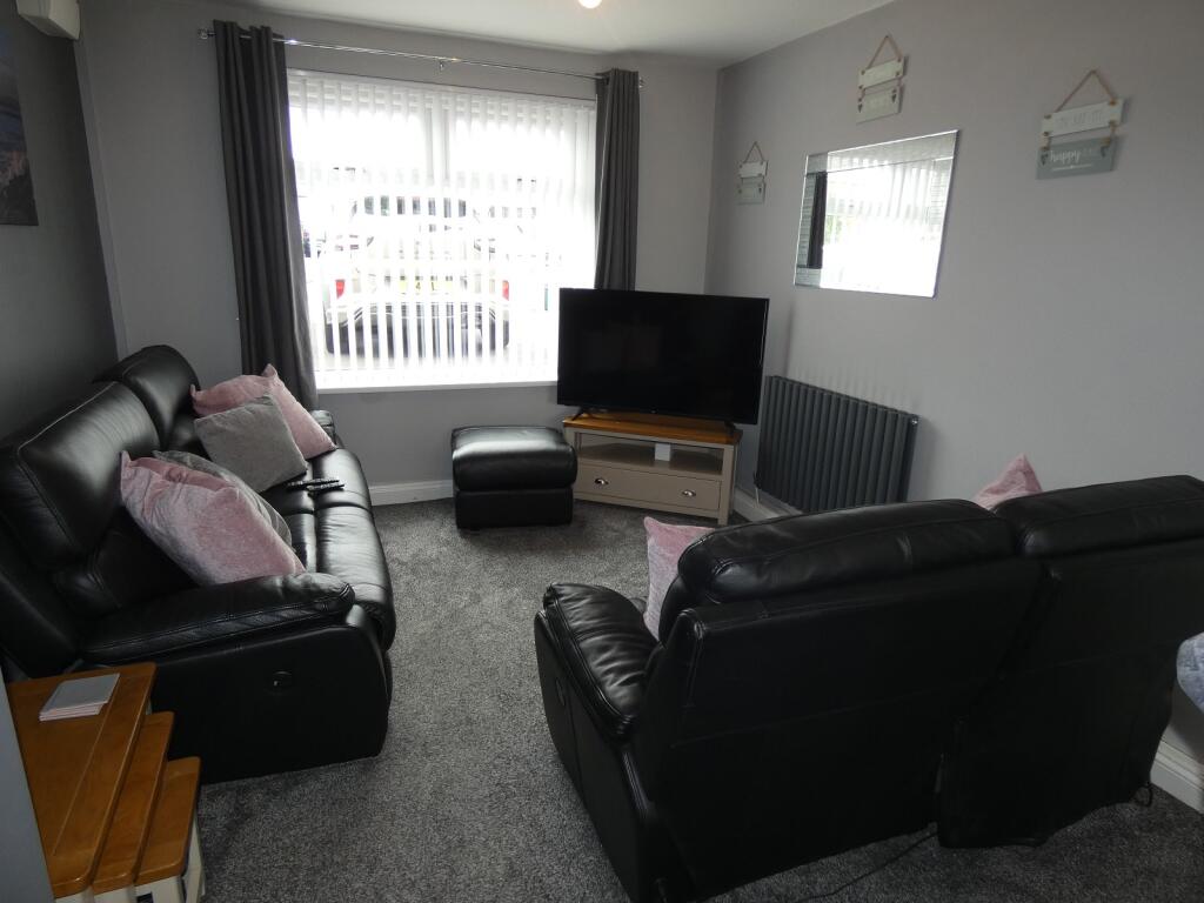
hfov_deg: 81.7
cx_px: 602
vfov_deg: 66.0
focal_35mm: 20
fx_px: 696
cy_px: 452
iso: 125
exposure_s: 1/60
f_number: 2.8
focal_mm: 3.6
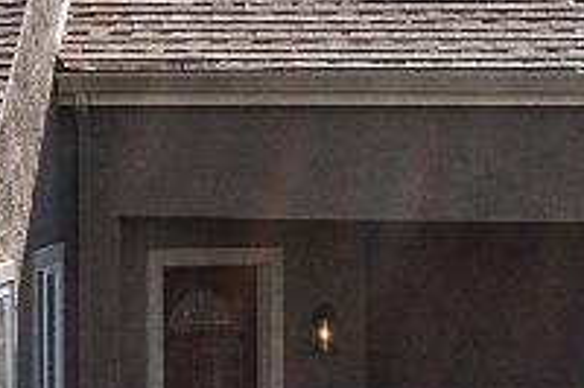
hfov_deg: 8.8
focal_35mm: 210
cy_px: 42
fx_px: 3404
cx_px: -841
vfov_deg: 6.5
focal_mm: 10.26
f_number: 5.6
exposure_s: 1/500
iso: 100
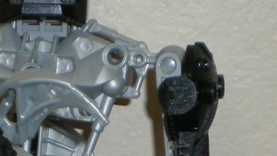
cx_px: 57
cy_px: 264
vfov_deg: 6.9
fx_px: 1271
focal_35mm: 173
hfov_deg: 12.4
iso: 200
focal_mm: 7.4
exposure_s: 1/50
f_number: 3.5
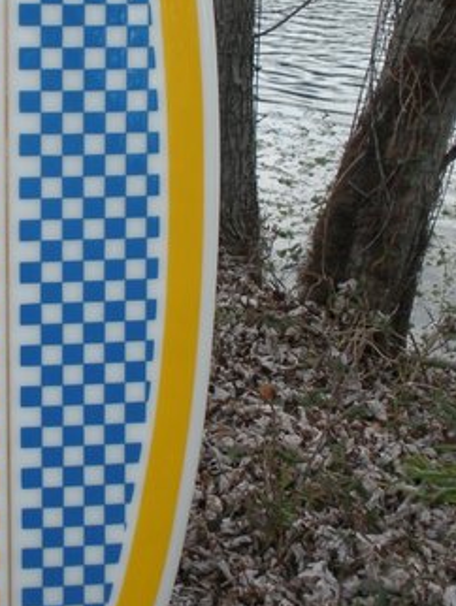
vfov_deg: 25.3
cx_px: 18
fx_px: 1333
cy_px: 154
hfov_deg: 19.0
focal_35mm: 76
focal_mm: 6.3
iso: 64
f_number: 3.5
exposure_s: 1/170
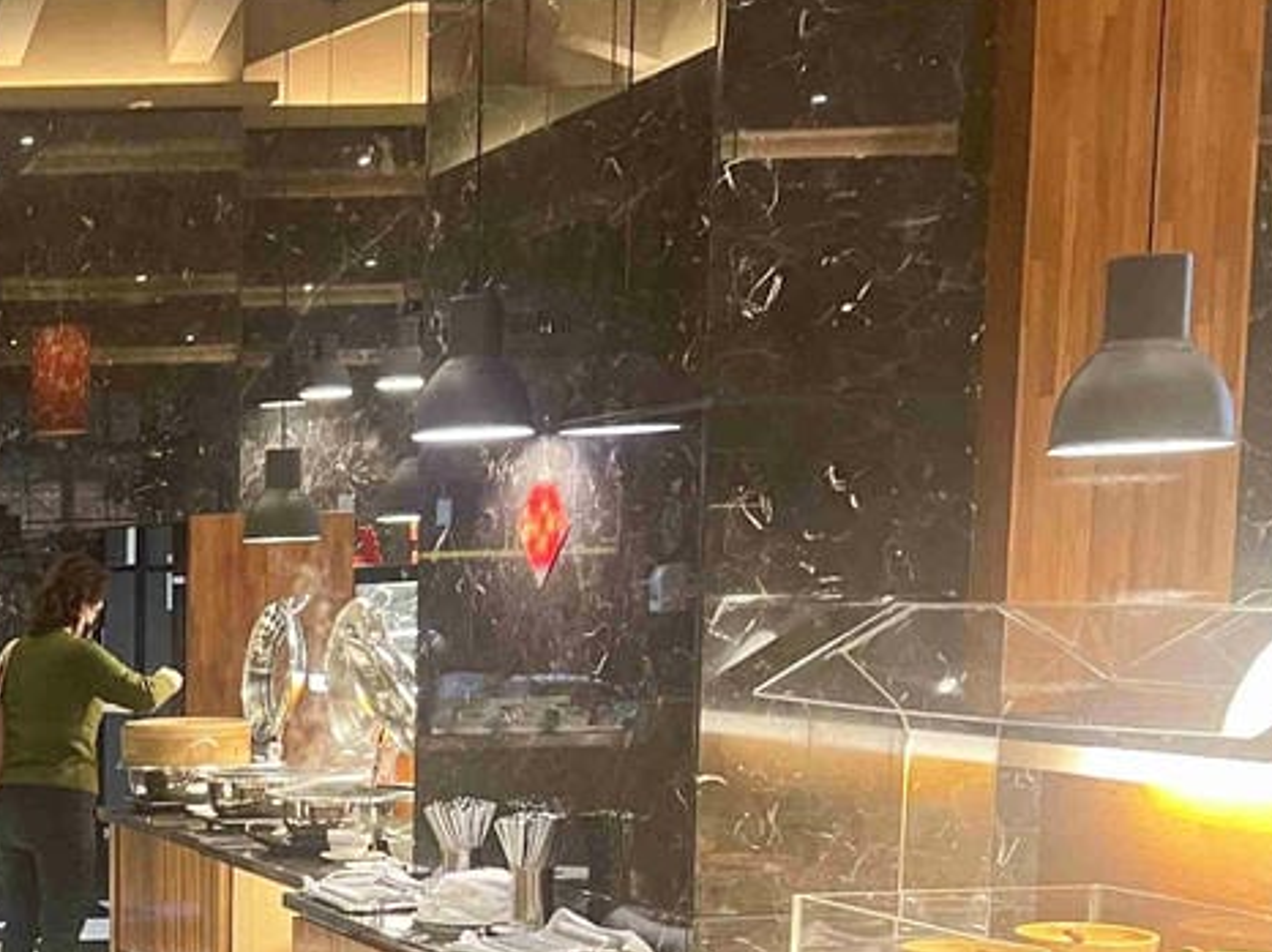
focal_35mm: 67
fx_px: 2461
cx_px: -325
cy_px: 971
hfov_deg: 25.5
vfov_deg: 21.1
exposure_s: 1/60
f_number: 1.5
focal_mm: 5.7
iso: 320
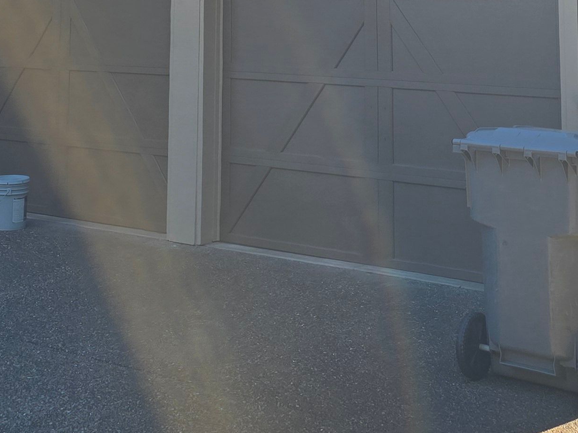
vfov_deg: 18.1
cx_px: 193
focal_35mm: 75
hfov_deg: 25.9
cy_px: -155
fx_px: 1252
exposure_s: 1/490
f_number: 1.7
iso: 12
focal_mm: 6.3
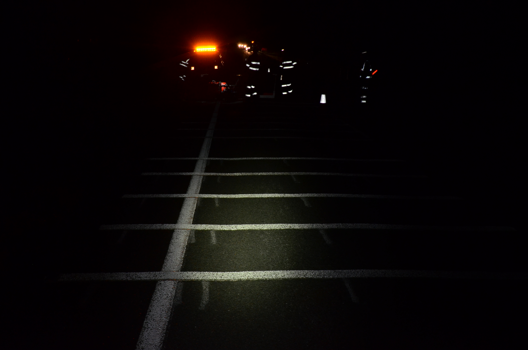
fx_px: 527
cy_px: 175
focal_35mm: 36
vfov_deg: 36.7
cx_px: 264
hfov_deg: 53.2
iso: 1000
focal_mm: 24
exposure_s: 1/100
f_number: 4.5
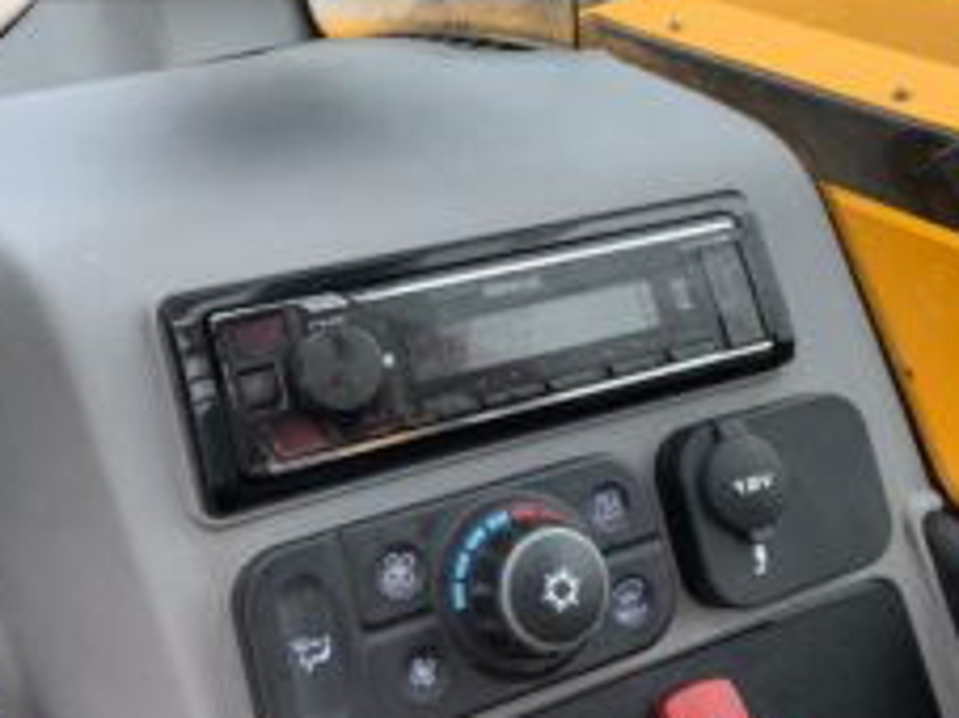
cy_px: 270
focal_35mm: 46
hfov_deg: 41.1
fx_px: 1274
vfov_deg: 31.4
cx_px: 562
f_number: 1.8
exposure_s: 1/238
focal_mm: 3
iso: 16
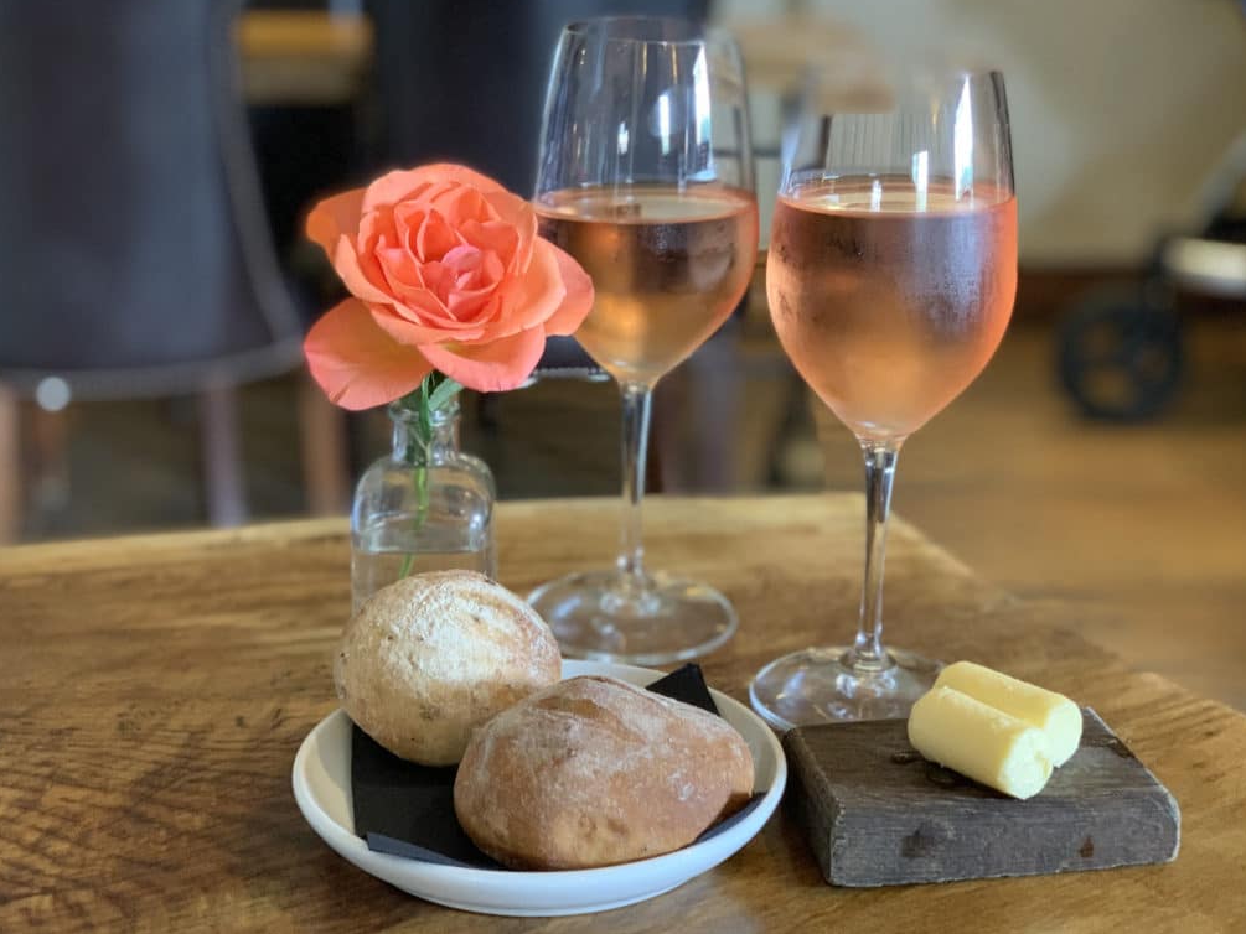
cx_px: 627
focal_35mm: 53
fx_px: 1908
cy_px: 461
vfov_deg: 27.5
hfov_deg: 36.2
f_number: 2.4
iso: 400
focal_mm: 6
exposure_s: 1/50
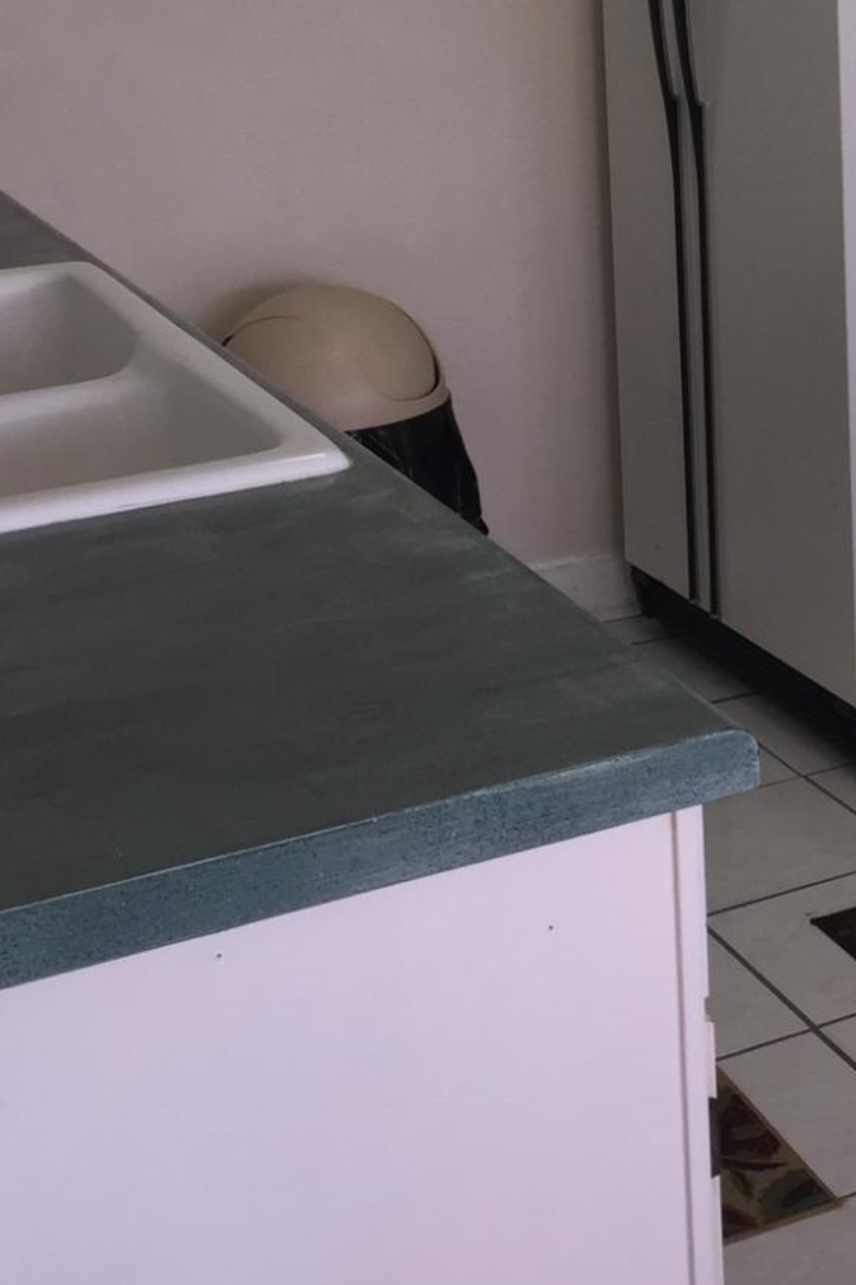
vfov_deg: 27.4
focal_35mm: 71
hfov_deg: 18.5
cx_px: 933
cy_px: 128
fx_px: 2534
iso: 32
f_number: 2.2
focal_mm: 4.15
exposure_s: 1/30
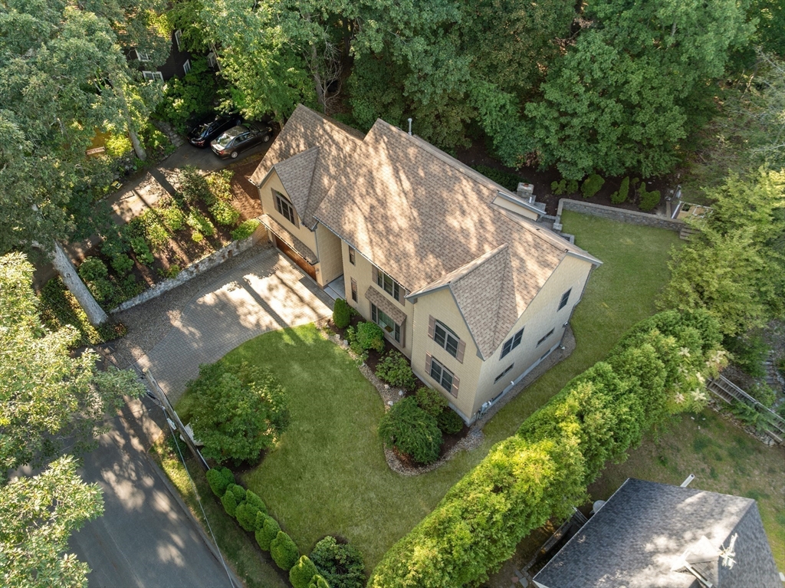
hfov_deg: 71.6
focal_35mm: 24
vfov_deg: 56.8
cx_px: 392
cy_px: 294
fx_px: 544
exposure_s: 1/120
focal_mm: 12.29
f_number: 2.8
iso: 170
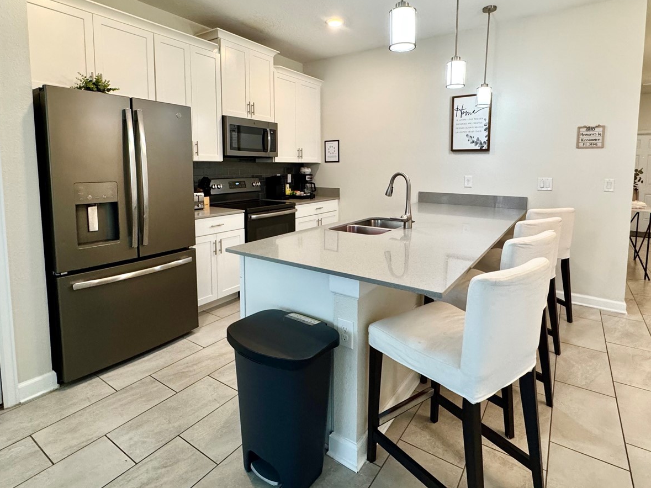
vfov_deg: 68.1
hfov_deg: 84.7
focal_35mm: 19
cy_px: 199
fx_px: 357
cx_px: 329
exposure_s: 1/120
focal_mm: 2.22
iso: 250
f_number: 2.2
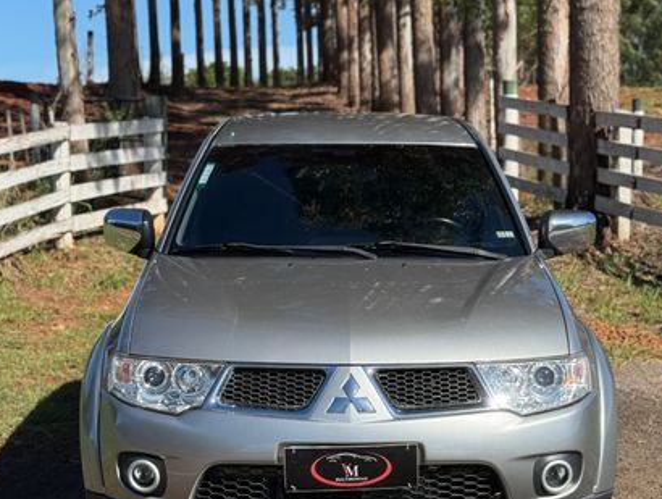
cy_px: 283
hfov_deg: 34.9
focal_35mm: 55
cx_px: 342
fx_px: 1054
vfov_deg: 26.6
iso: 64
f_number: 1.78
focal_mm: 6.76
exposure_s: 1/6024
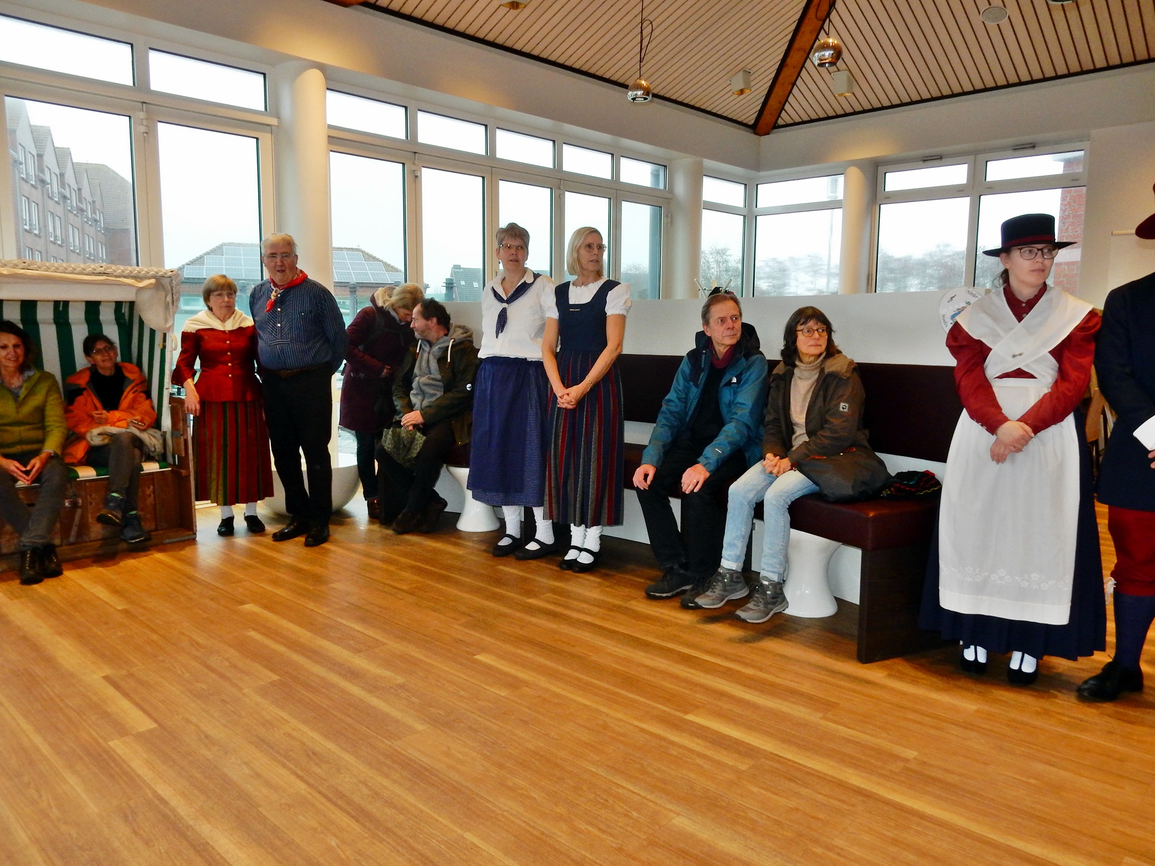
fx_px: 834
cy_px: 433
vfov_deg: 54.9
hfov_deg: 69.4
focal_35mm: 25
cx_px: 578
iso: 220
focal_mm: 4.5
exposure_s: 1/30
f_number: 3.7
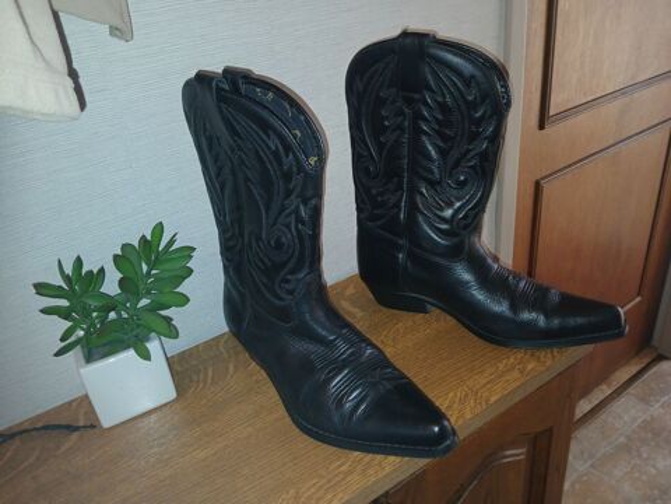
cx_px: 336
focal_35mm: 26
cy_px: 252
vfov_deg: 53.1
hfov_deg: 67.3
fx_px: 504
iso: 160
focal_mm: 3.98
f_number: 1.8
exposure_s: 1/50
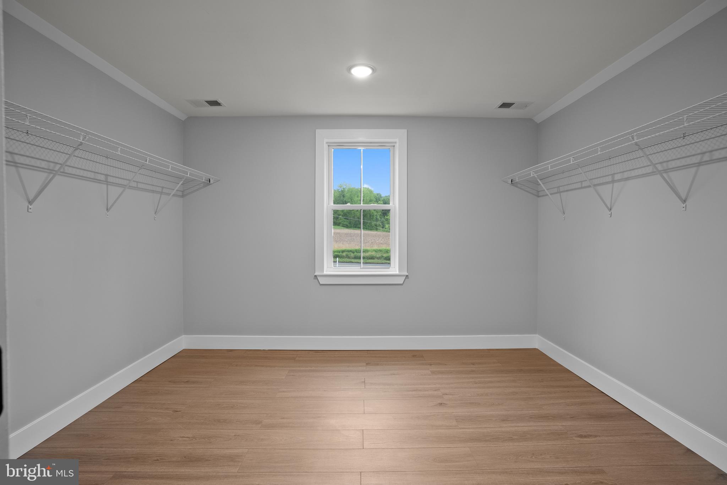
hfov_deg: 93.3
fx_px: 343
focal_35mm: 17
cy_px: 242
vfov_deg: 70.5
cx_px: 364
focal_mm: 17
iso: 800
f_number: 8
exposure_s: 1/6
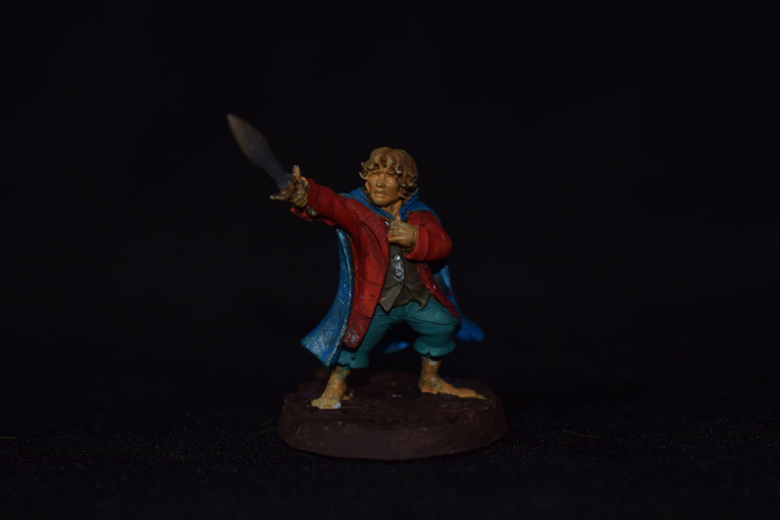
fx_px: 1787
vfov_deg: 16.6
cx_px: 390
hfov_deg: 24.6
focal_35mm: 82
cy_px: 260
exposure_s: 1/30
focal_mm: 55
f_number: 5.6
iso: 200
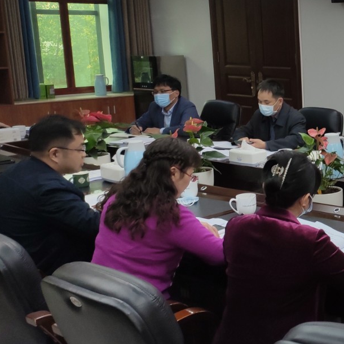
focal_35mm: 58
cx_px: 448
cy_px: 144
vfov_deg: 29.5
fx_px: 652
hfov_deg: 25.4
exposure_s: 1/100
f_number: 1.79
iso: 193
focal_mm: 4.74
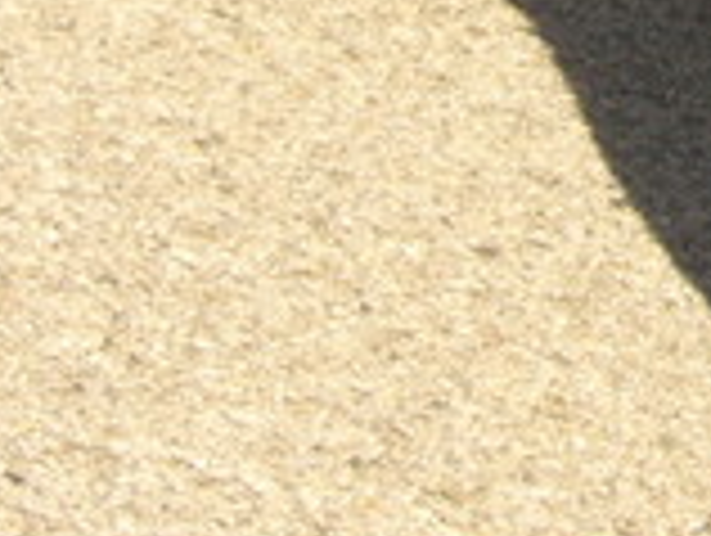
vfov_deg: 5.5
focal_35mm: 267
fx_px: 5492
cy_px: -405
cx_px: 1426
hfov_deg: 7.1
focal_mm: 10.9
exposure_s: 1/200
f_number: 7.7
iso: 80
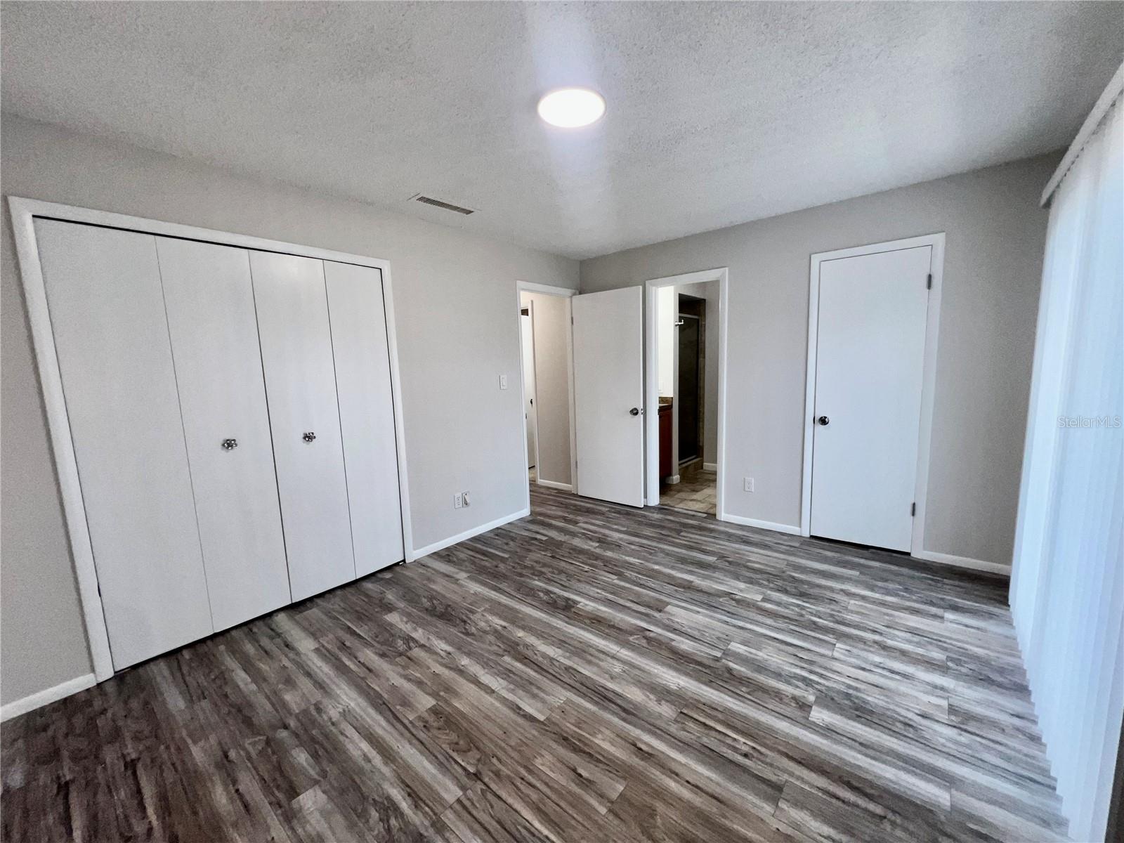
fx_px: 422
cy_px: 422
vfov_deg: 89.9
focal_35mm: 13
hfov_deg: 106.2
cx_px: 562
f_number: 1.8
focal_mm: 1.57
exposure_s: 1/120
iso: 64
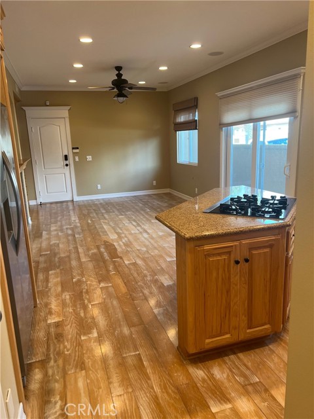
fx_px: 314
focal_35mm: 26
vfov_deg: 67.3
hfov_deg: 53.1
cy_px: 210
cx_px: 157
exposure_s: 1/120
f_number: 1.5
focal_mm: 5.7
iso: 100
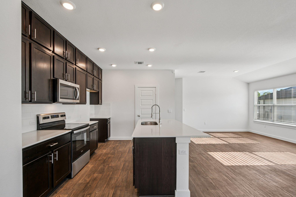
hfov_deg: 100.4
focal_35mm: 15
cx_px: 148
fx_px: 123
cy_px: 98
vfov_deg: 77.3
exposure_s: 1/100
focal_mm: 10
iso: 400
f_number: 8
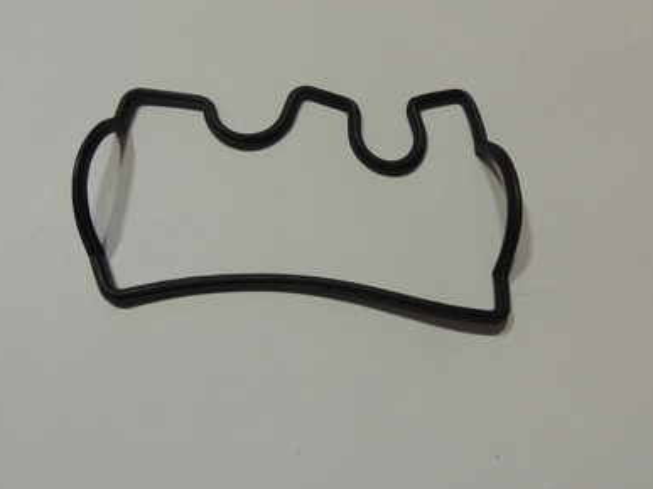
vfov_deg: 45.3
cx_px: 317
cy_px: 205
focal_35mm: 31
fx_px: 585
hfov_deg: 58.4
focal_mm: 4.3
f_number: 3
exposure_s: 1/30
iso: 400
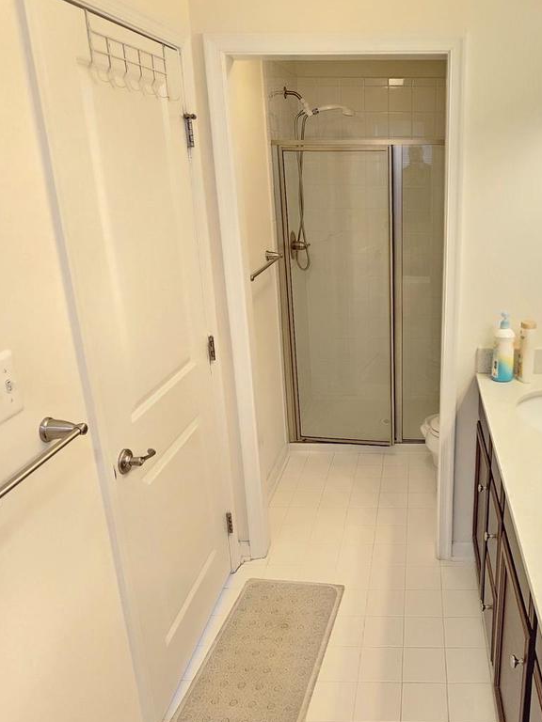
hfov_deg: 50.5
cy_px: 358
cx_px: 418
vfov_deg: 67.3
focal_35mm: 26
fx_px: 543
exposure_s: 1/60
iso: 320
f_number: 2.2
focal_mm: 2.2
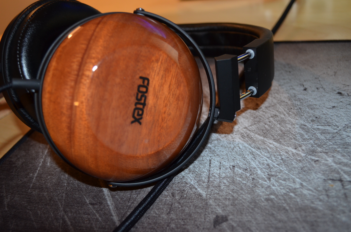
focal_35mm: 39
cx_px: 176
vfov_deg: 34.1
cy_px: 116
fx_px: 379
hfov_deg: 49.6
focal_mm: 26
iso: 800
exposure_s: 1/60
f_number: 4.2
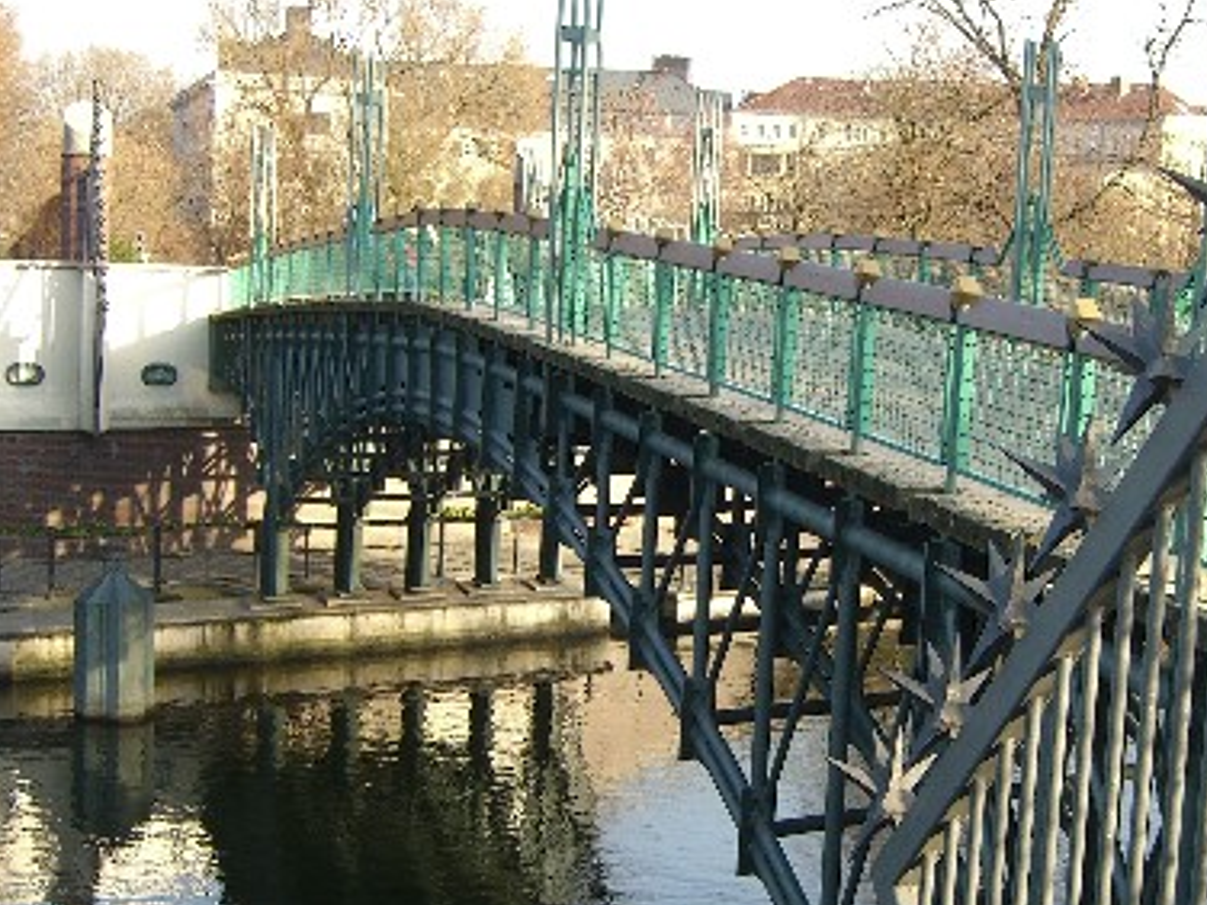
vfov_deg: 23.6
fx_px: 2162
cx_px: 748
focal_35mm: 62
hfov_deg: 31.1
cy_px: 555
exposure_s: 1/200
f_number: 2.8
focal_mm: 7.9
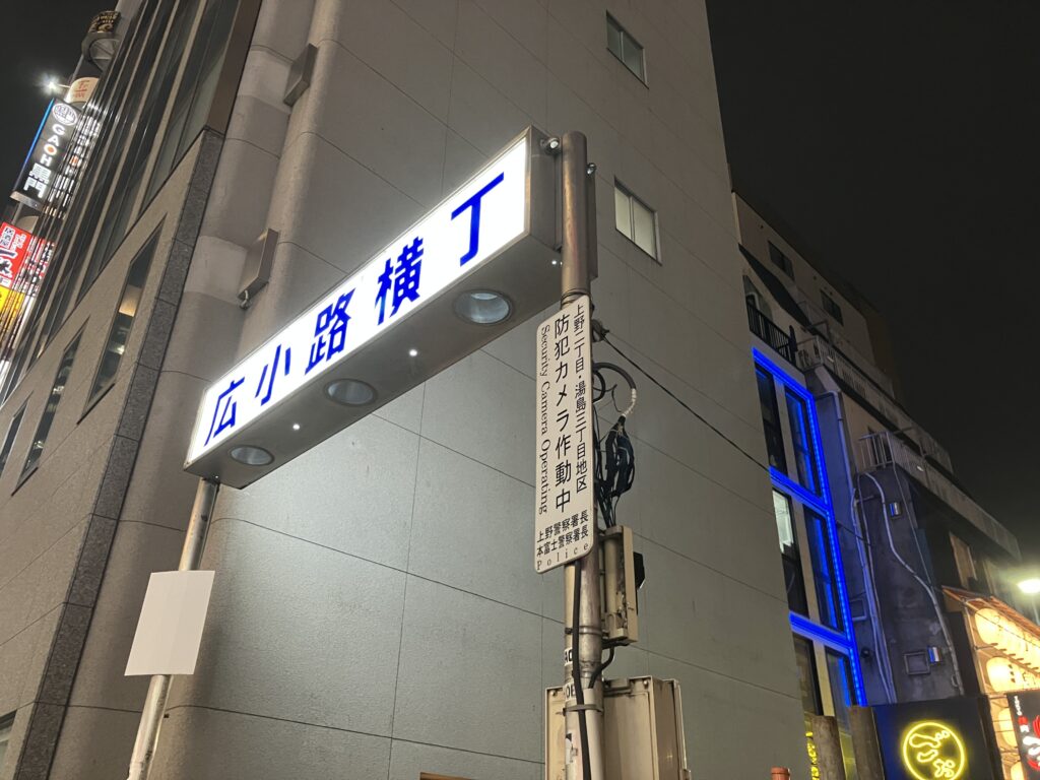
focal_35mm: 28
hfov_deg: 63.4
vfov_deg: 49.7
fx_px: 841
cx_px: 520
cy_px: 390
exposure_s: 1/33
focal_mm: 3.99
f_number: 1.8
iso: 400
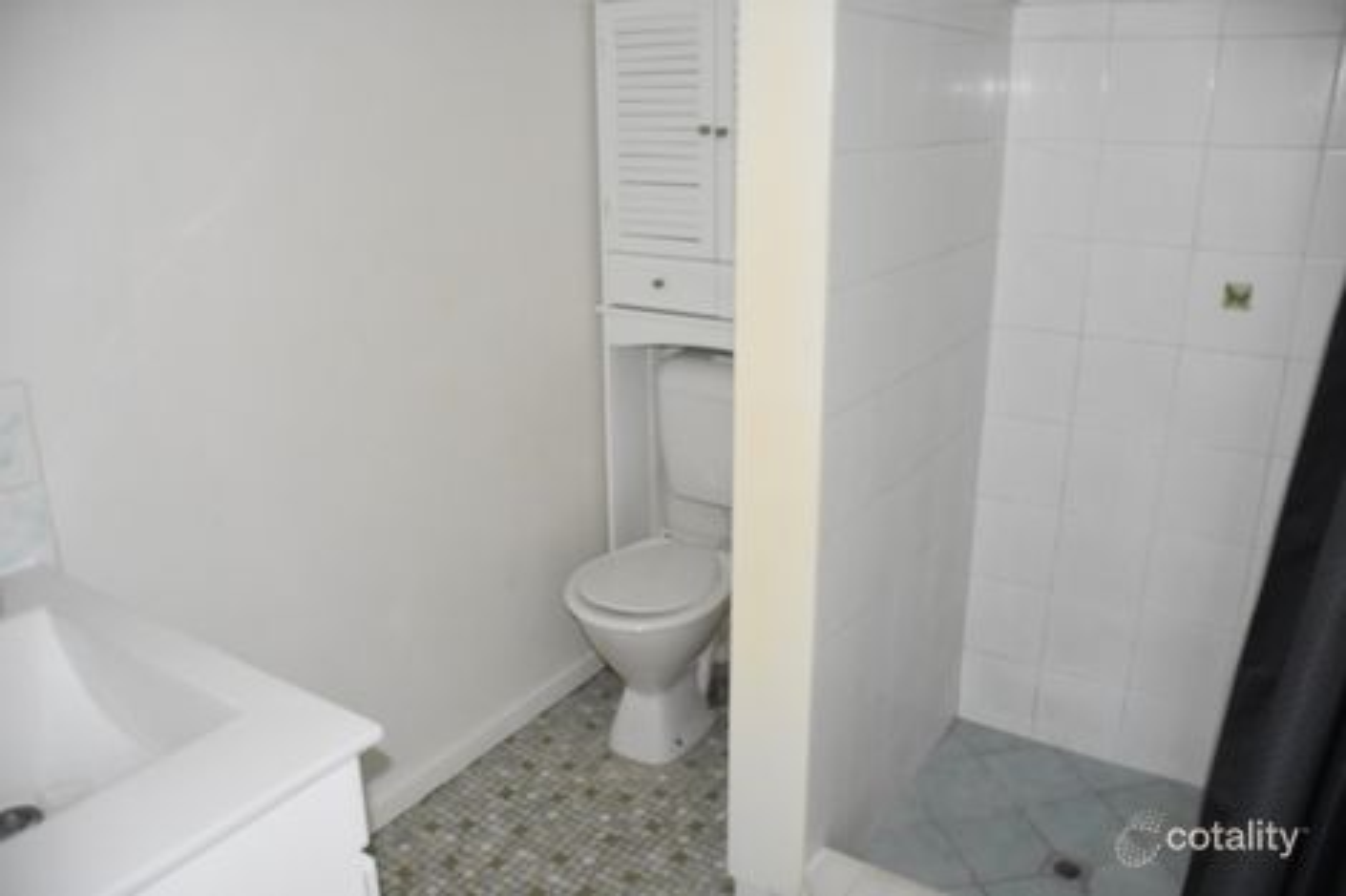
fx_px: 1009
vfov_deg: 47.9
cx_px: 673
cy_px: 448
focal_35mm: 27
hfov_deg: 67.4
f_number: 3.5
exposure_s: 1/60
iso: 3200
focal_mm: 18
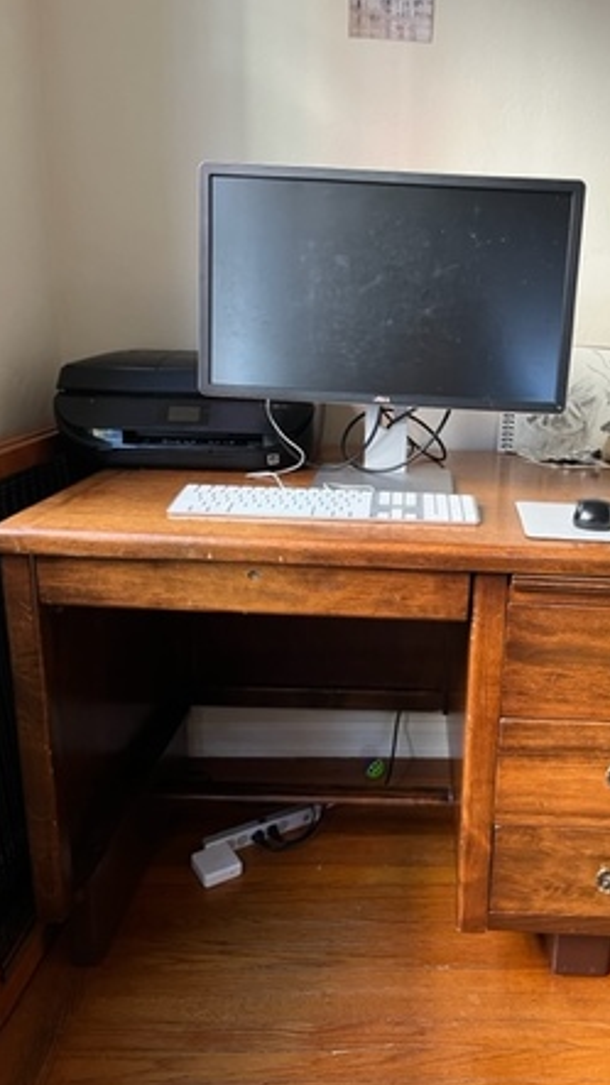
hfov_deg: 39.7
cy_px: 550
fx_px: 834
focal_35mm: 29
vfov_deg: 66.1
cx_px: 409
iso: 250
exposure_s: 1/60
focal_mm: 5.1
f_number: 1.6
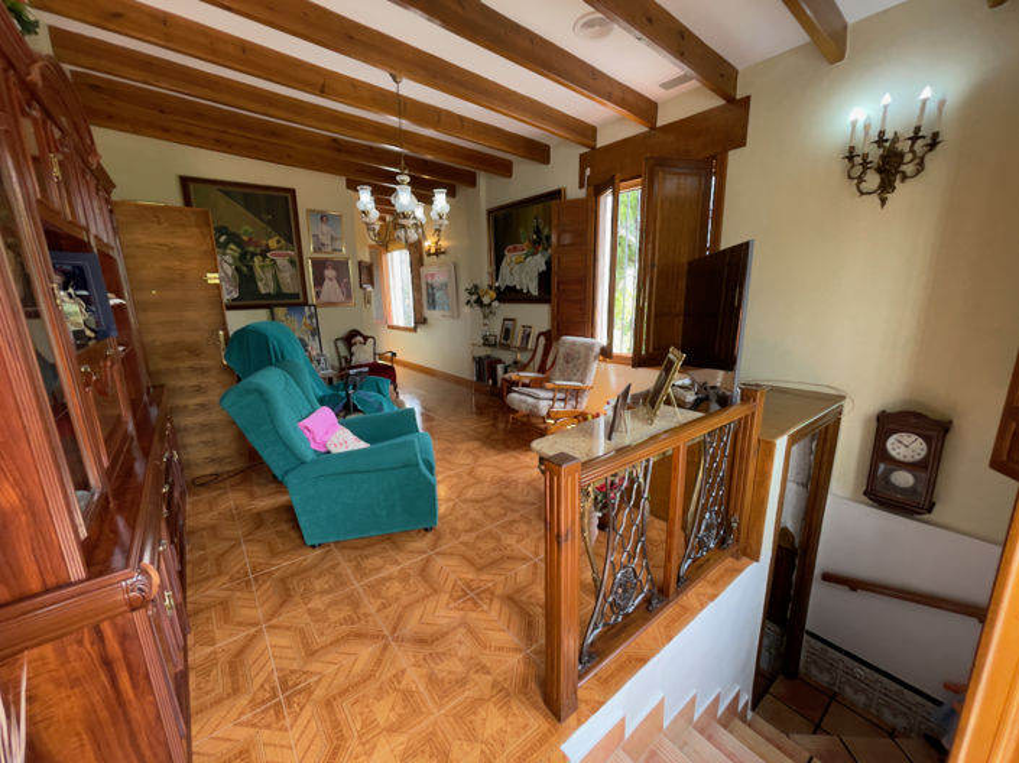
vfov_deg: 89.9
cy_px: 382
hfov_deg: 106.2
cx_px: 510
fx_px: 382
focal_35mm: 13
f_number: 2.4
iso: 125
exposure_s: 1/100
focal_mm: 1.54
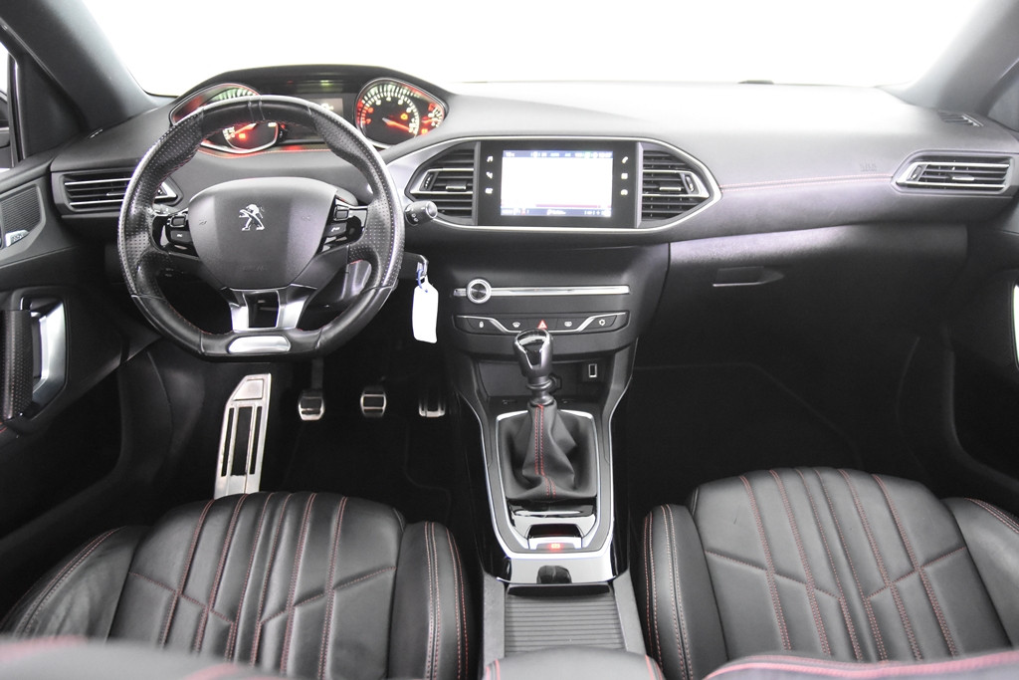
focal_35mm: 30
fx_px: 849
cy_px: 340
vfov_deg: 43.6
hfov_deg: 61.9
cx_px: 510
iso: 6400
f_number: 2.8
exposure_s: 1/30
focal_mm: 20
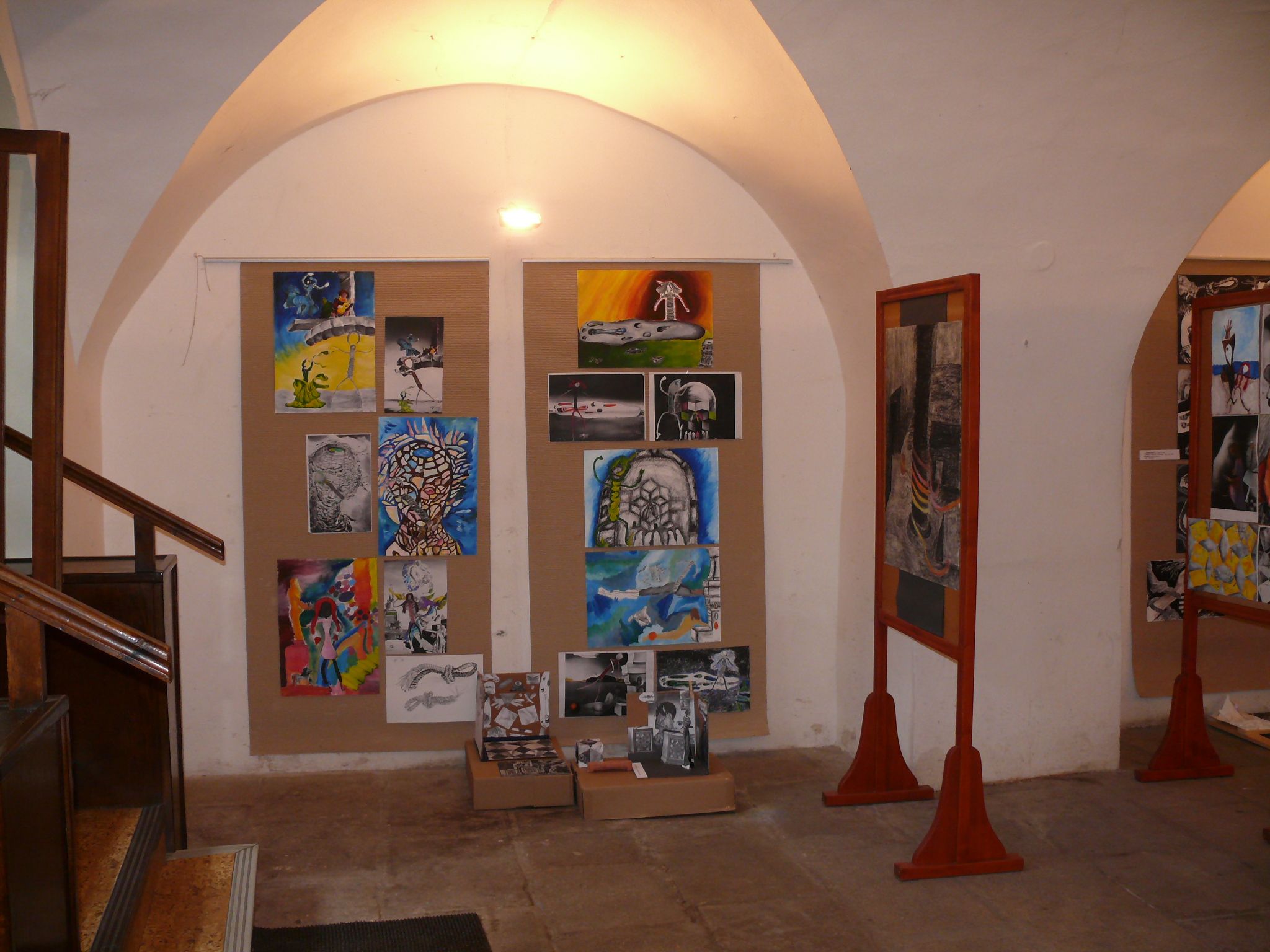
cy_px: 476
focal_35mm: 35
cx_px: 635
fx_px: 1284
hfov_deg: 52.6
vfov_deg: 40.7
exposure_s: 1/25
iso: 200
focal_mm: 7.4
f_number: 2.8
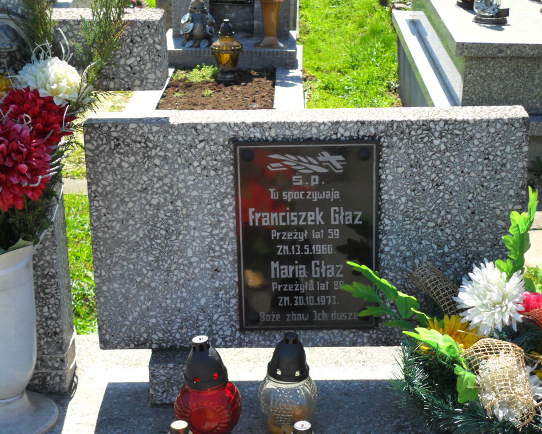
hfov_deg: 24.4
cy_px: 217
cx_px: 280
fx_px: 1252
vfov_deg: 19.7
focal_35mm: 78
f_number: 3.9
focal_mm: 13.2
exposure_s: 1/250
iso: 100
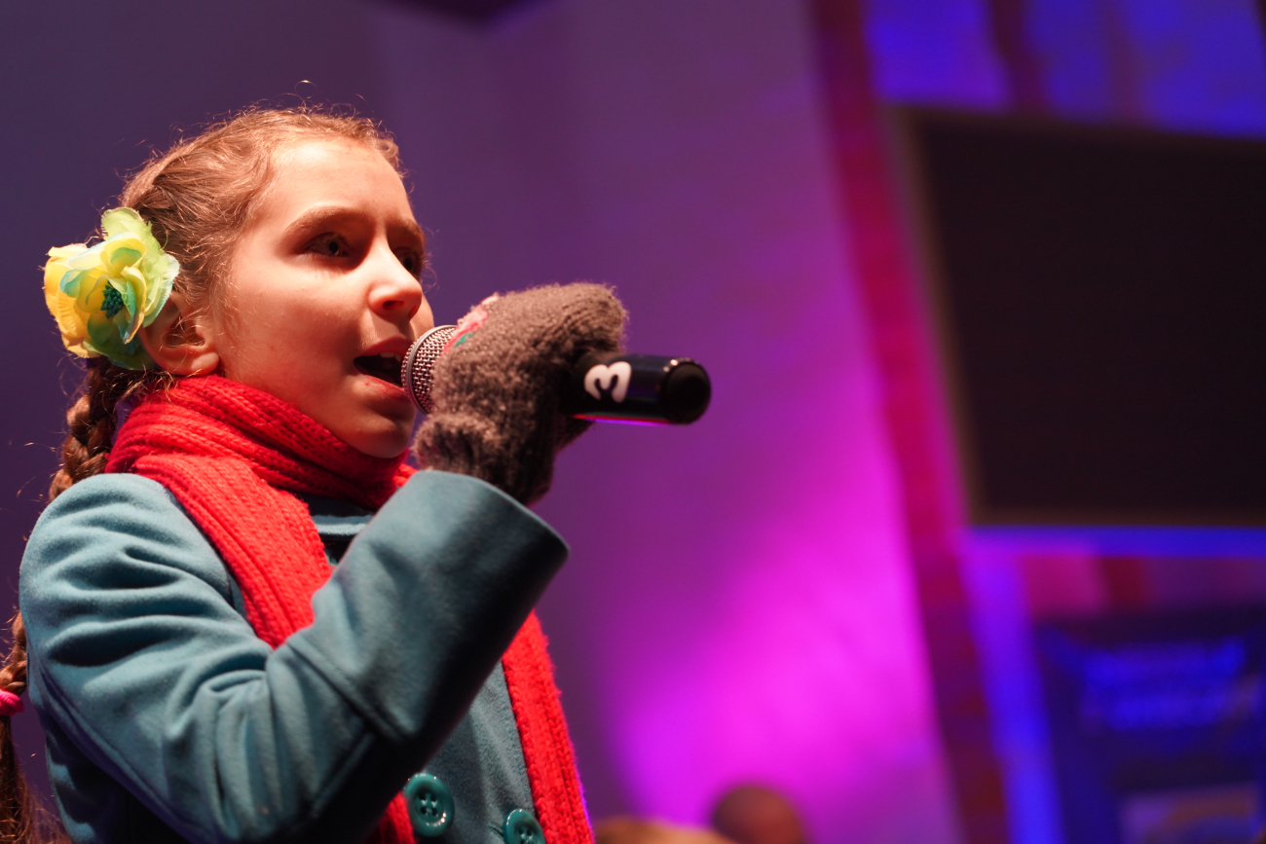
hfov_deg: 19.5
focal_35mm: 105
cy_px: 422
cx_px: 633
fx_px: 3693
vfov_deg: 13.0
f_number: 4
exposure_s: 1/160
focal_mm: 105
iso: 1600
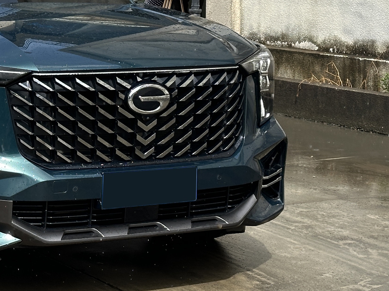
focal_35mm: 116
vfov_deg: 12.7
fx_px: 1303
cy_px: 37
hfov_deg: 16.5
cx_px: -29
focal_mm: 6.86
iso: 64
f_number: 1.78
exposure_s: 1/1783
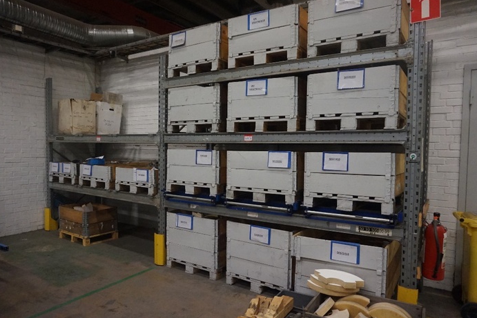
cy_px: 162
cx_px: 231
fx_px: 331
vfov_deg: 51.3
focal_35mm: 25
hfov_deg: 71.5
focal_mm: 16
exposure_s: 1/125
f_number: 3.5
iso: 3200
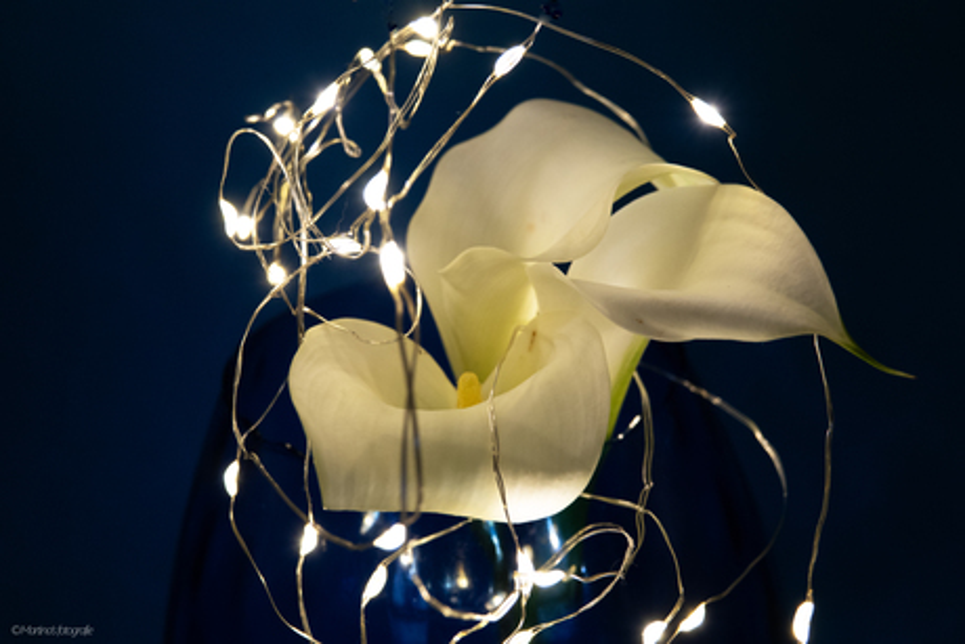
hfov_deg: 34.5
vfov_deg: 23.4
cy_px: 322
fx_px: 1555
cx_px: 482
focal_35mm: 58
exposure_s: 1/40
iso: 500
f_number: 3.5
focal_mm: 21.32
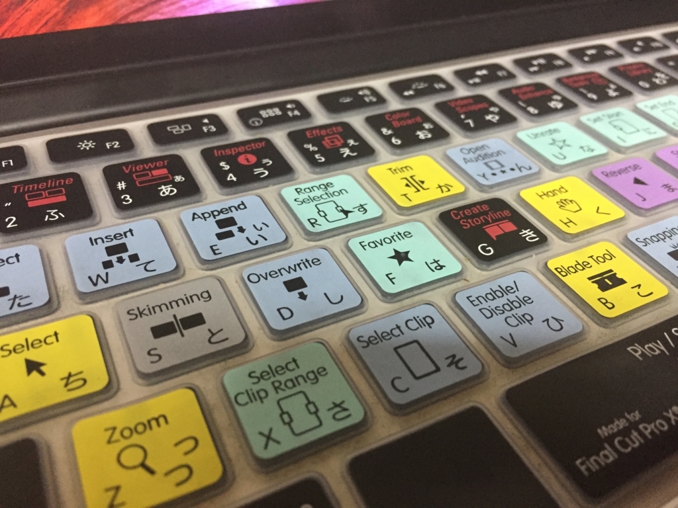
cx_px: 339
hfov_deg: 61.7
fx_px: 568
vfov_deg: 48.2
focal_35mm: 29
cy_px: 254
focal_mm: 4.15
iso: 250
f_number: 2.2
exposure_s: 1/20
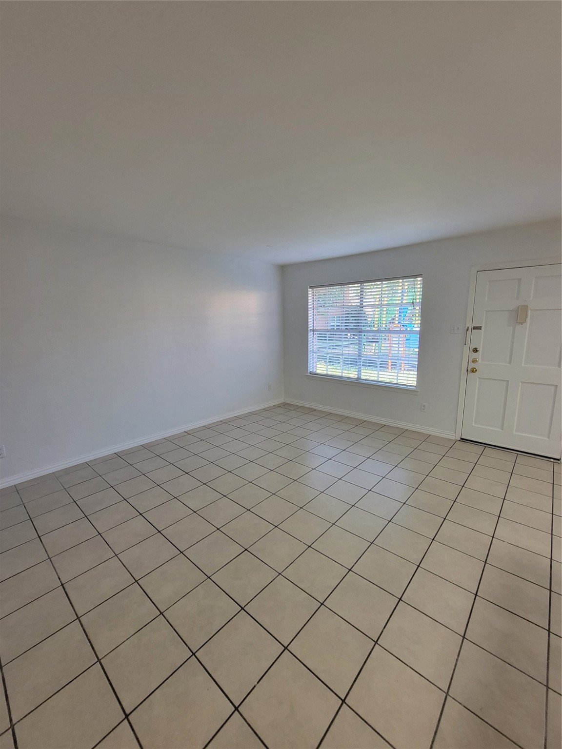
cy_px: 374
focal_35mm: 13
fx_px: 281
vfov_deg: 106.2
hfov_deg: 89.9
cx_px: 281
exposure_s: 1/60
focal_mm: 2.2
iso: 160
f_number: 2.2
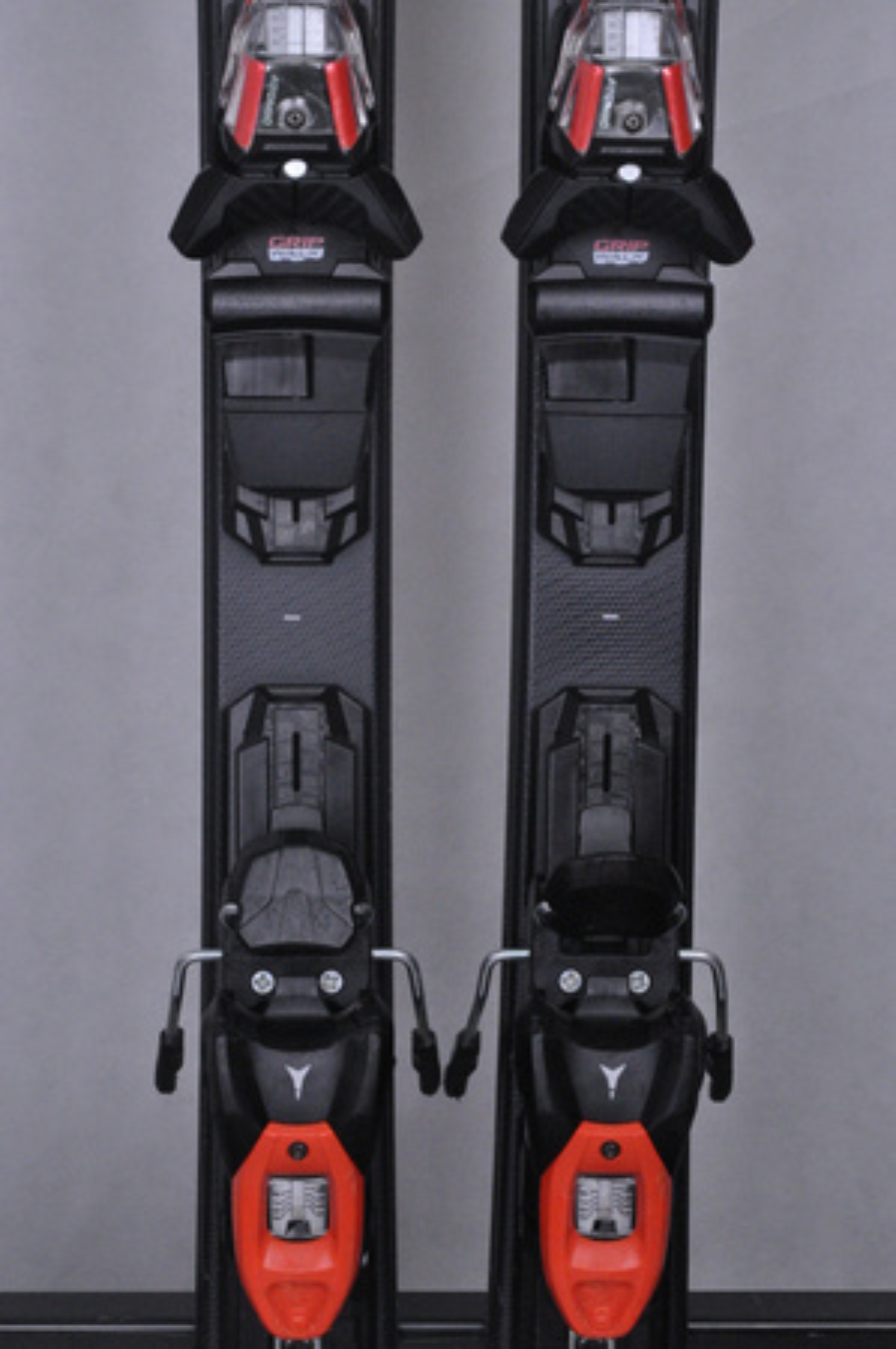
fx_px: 4209
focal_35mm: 112
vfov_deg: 18.2
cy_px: 674
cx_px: 448
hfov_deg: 12.2
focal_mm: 75
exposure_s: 1/125
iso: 3200
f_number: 9.5
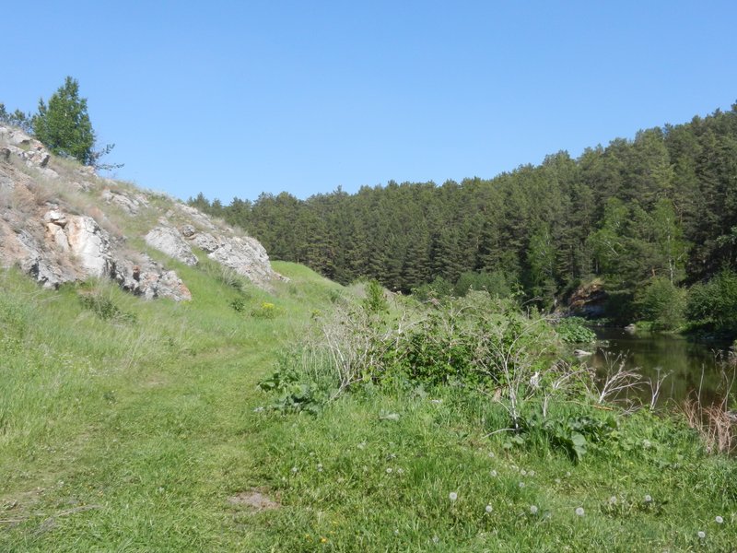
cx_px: 368
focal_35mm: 33
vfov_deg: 42.9
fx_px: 703
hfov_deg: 55.4
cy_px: 276
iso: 160
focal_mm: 5.9
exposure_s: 1/1250
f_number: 3.8
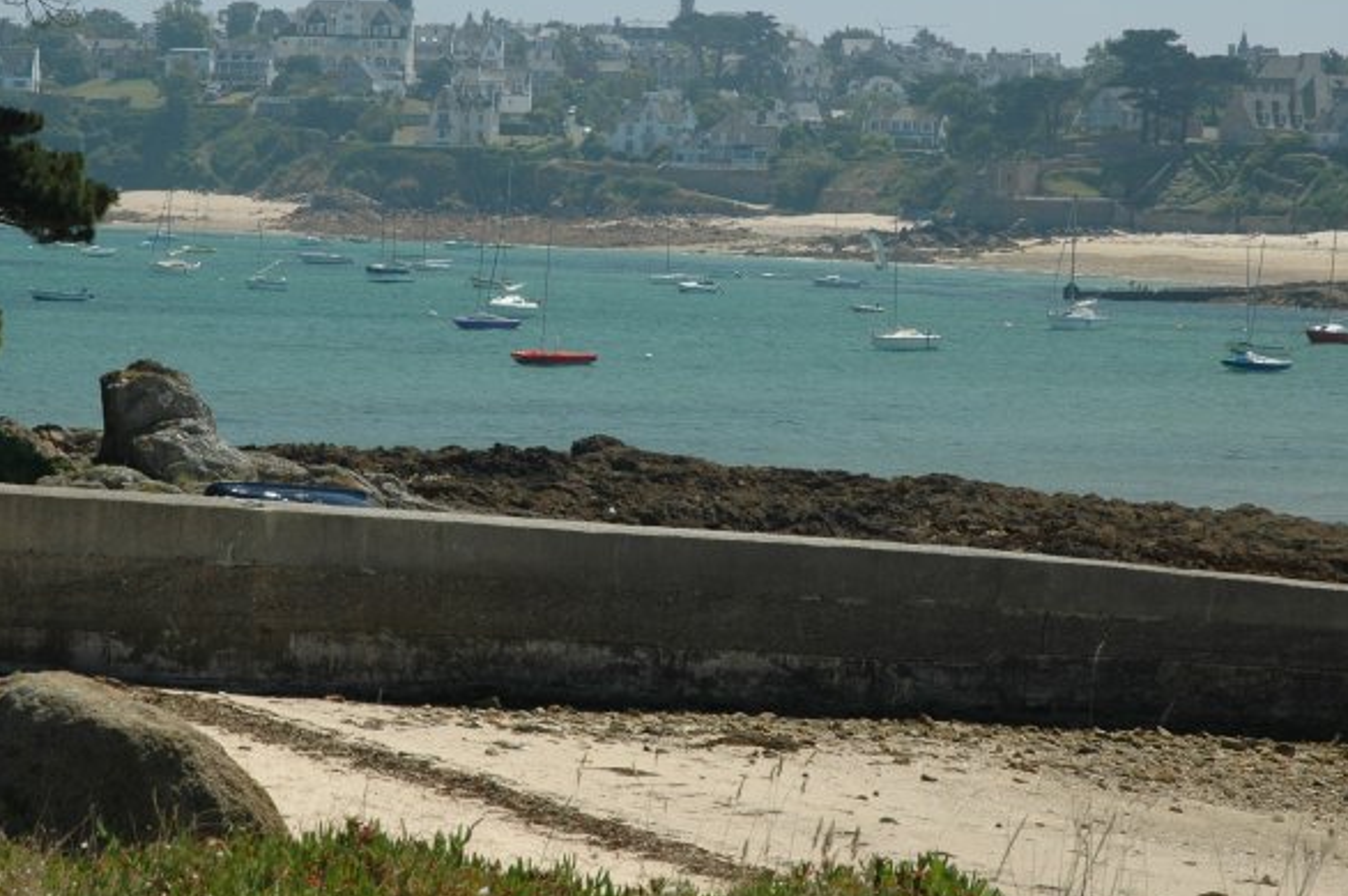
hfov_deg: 16.1
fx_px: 4753
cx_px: 547
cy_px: 358
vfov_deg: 10.8
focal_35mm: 127
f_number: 8
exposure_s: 1/125
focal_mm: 62
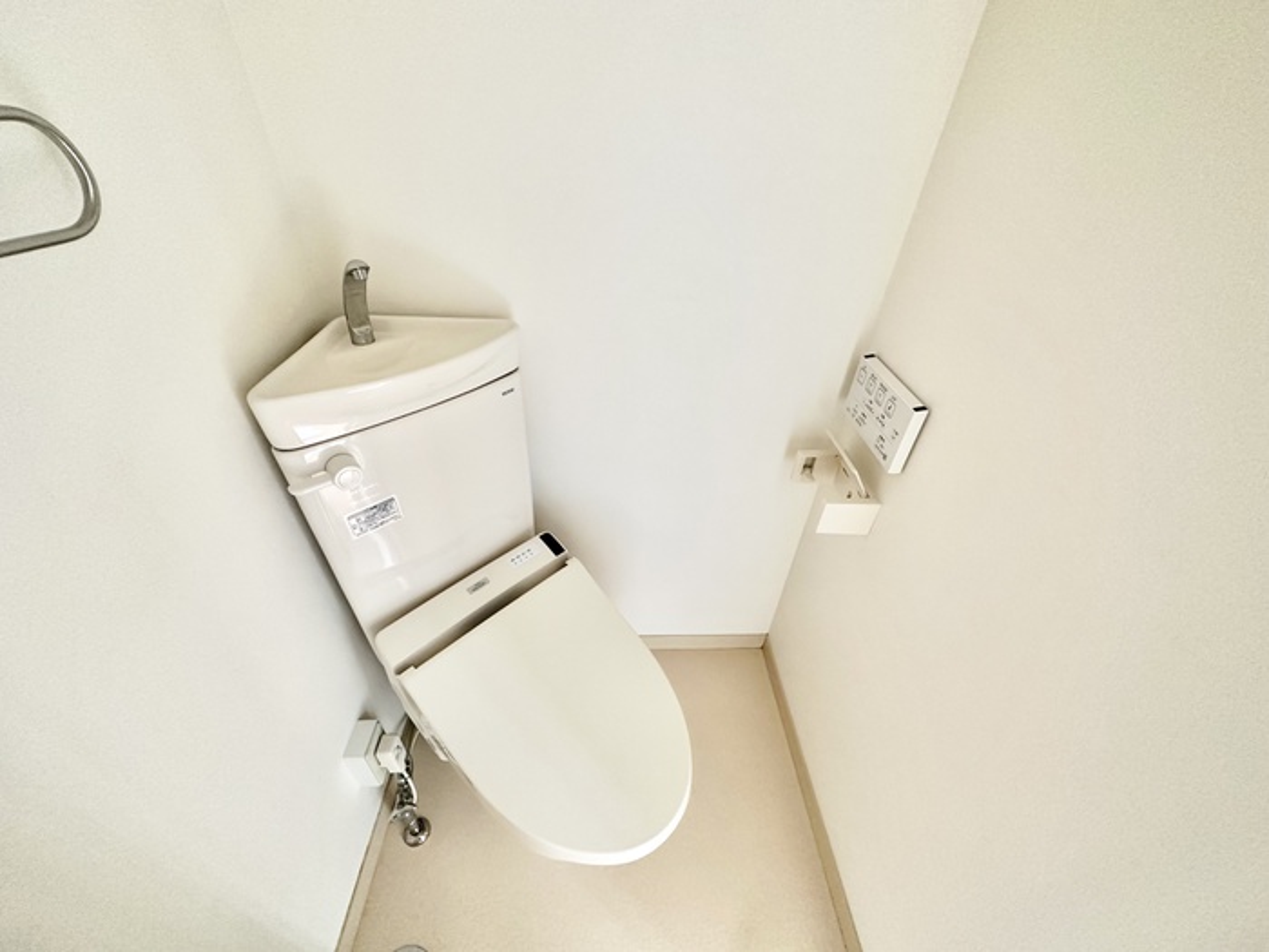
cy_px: 476
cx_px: 634
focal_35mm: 14
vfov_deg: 85.7
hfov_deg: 102.1
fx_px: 513
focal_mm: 2.22
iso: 320
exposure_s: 1/61
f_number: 2.2
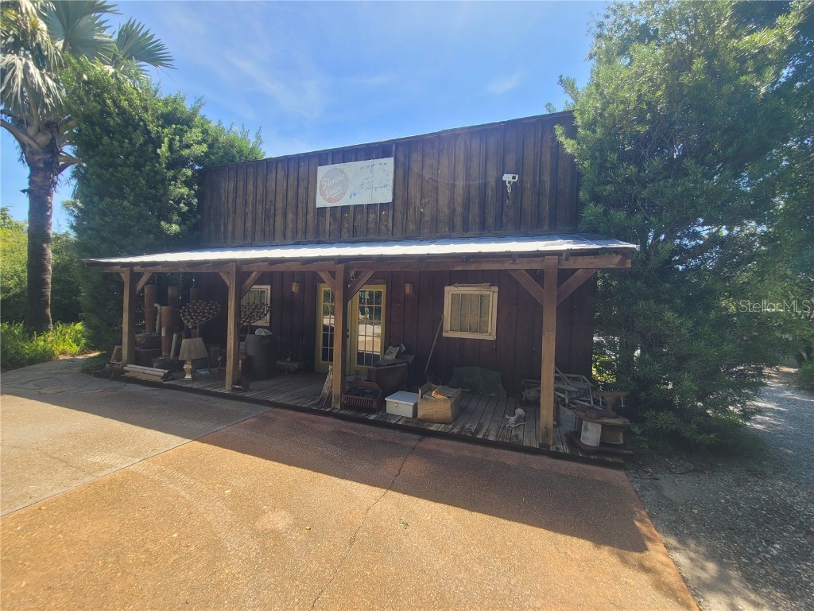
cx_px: 407
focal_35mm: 13
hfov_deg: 106.2
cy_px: 306
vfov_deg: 89.9
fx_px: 306
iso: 50
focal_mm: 2.2
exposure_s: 1/740
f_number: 2.2
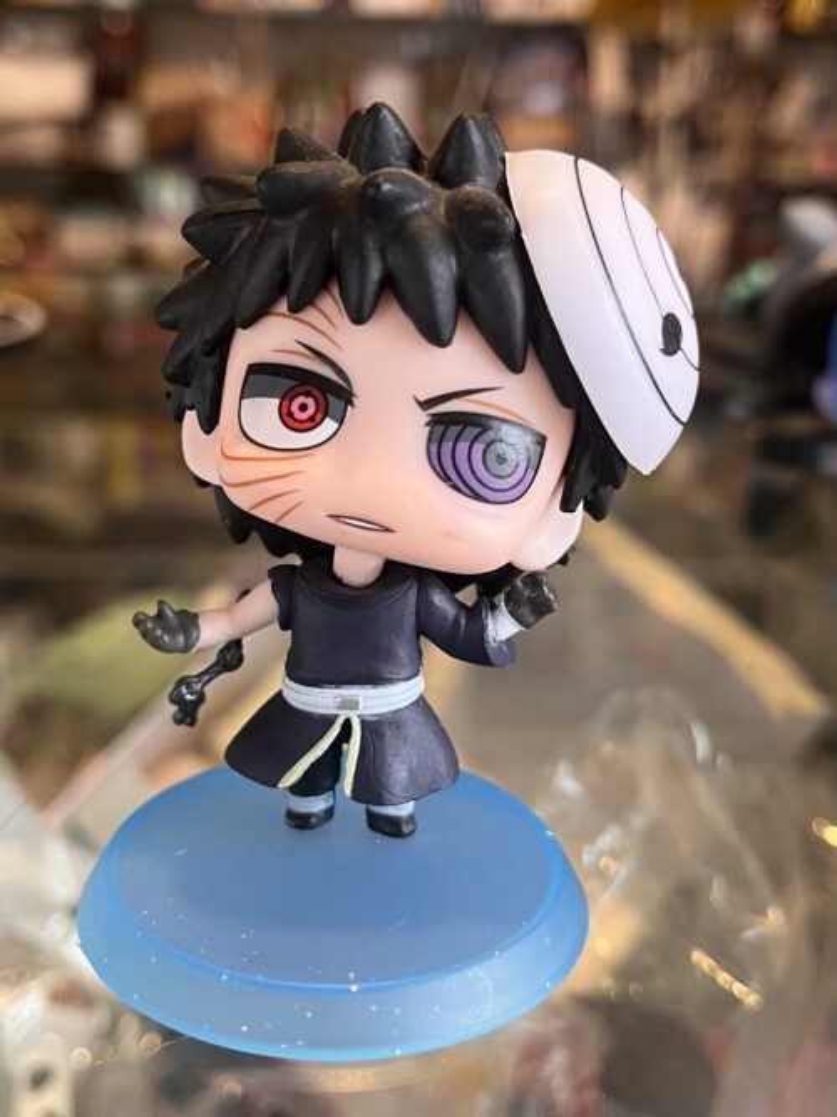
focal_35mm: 26
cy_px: 558
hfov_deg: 53.0
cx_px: 418
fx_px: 838
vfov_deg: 67.3
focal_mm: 5.1
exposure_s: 1/50
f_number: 1.6
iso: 100
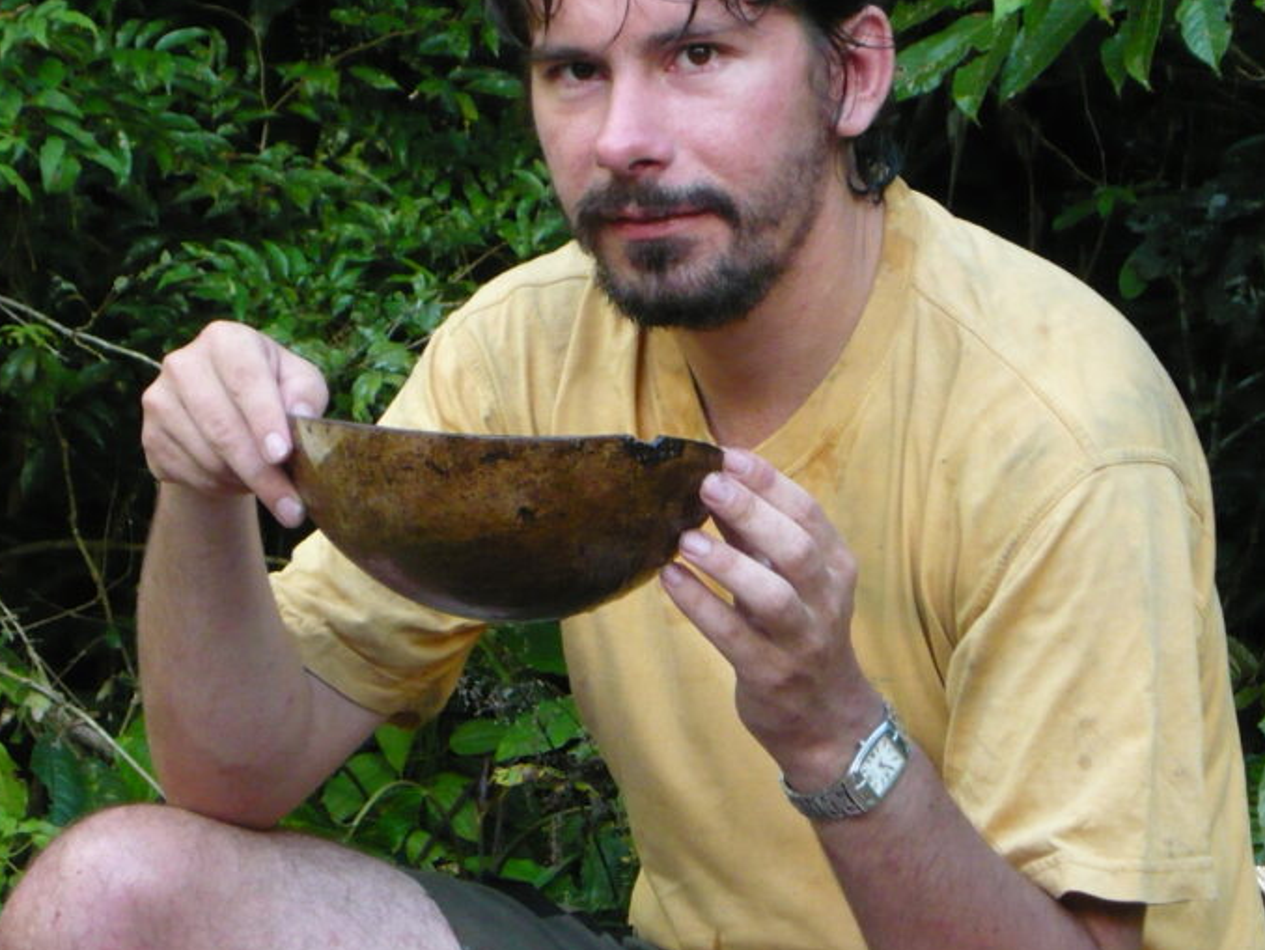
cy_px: 394
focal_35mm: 151
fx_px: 5520
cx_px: 718
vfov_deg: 9.8
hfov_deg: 13.1
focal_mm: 16.5
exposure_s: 1/80
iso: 400
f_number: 5.1
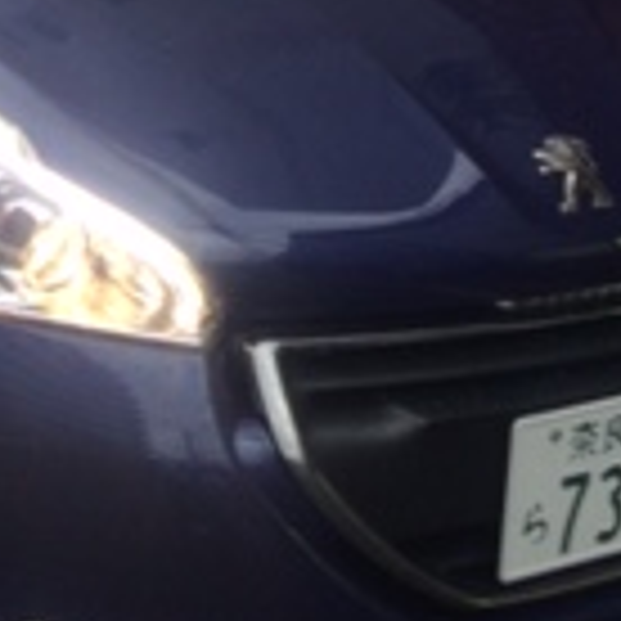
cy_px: -612
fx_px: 2415
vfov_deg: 12.8
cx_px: 459
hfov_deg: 14.6
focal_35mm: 119
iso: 32
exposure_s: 1/40
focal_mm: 4.15
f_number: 2.2
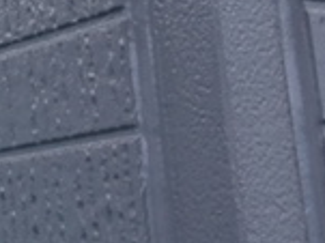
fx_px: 1154
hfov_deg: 14.0
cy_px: 6
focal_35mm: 123
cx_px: -280
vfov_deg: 11.9
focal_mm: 4.15
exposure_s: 1/120
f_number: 2.2
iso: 40
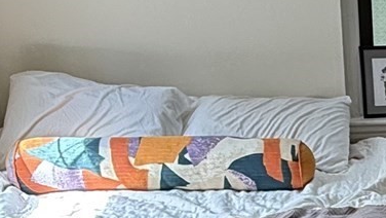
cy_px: 259
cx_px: 507
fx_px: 850
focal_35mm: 83
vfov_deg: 14.2
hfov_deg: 22.7
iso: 100
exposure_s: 1/99
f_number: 2.2
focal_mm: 2.22
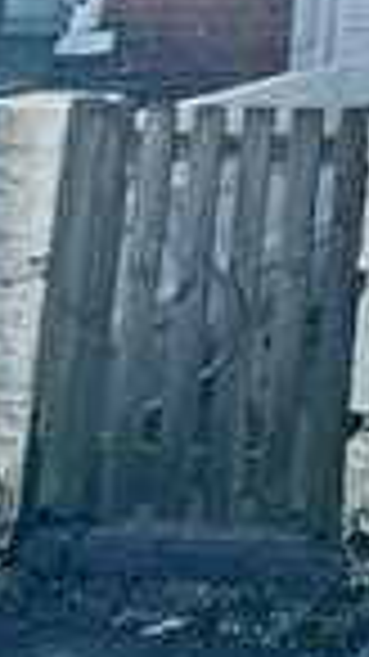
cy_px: -331
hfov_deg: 12.9
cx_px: 873
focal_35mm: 73
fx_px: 1271
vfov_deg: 23.3
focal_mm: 2.22
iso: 50
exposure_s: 1/932
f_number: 2.2
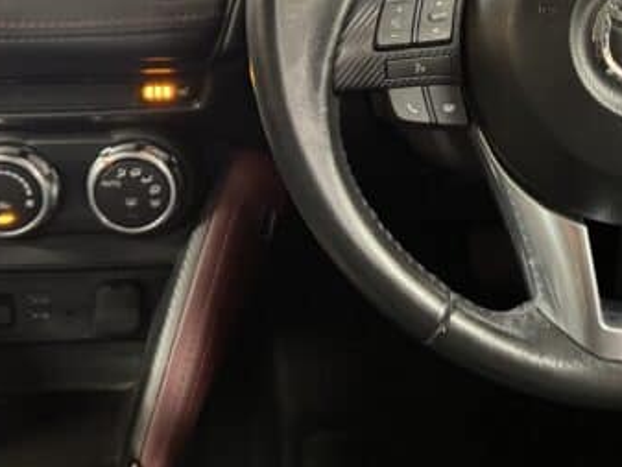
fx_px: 1025
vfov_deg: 24.7
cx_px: 421
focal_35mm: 57
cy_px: 20
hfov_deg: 33.4
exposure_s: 1/56
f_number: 1.78
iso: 800
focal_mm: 6.76
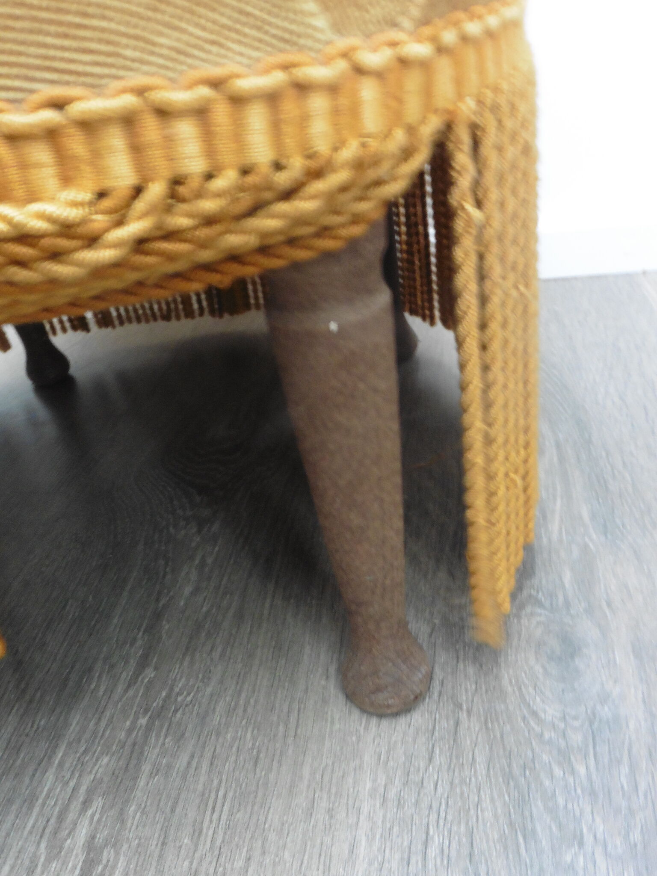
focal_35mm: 27
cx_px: 328
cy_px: 438
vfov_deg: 65.3
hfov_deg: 51.4
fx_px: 683
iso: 400
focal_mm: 4.8
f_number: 8
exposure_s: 1/5
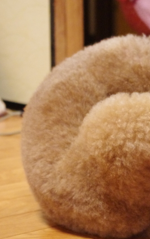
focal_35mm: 128
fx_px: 837
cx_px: 176
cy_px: 141
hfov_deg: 10.1
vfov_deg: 16.3
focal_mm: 42.5
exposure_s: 1/40
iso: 3200
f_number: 4.5
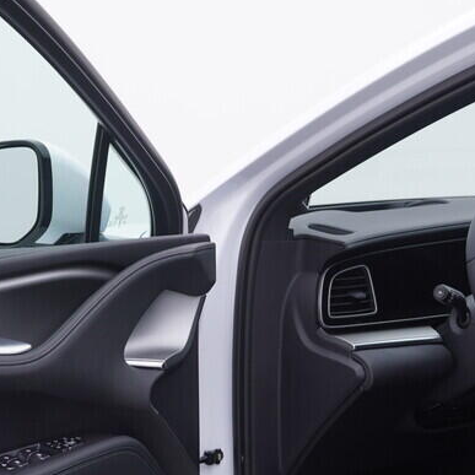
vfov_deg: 21.2
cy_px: 375
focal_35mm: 81
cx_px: 247
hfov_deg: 21.4
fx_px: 1257
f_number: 3.5
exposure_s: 1/60
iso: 125
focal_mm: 24
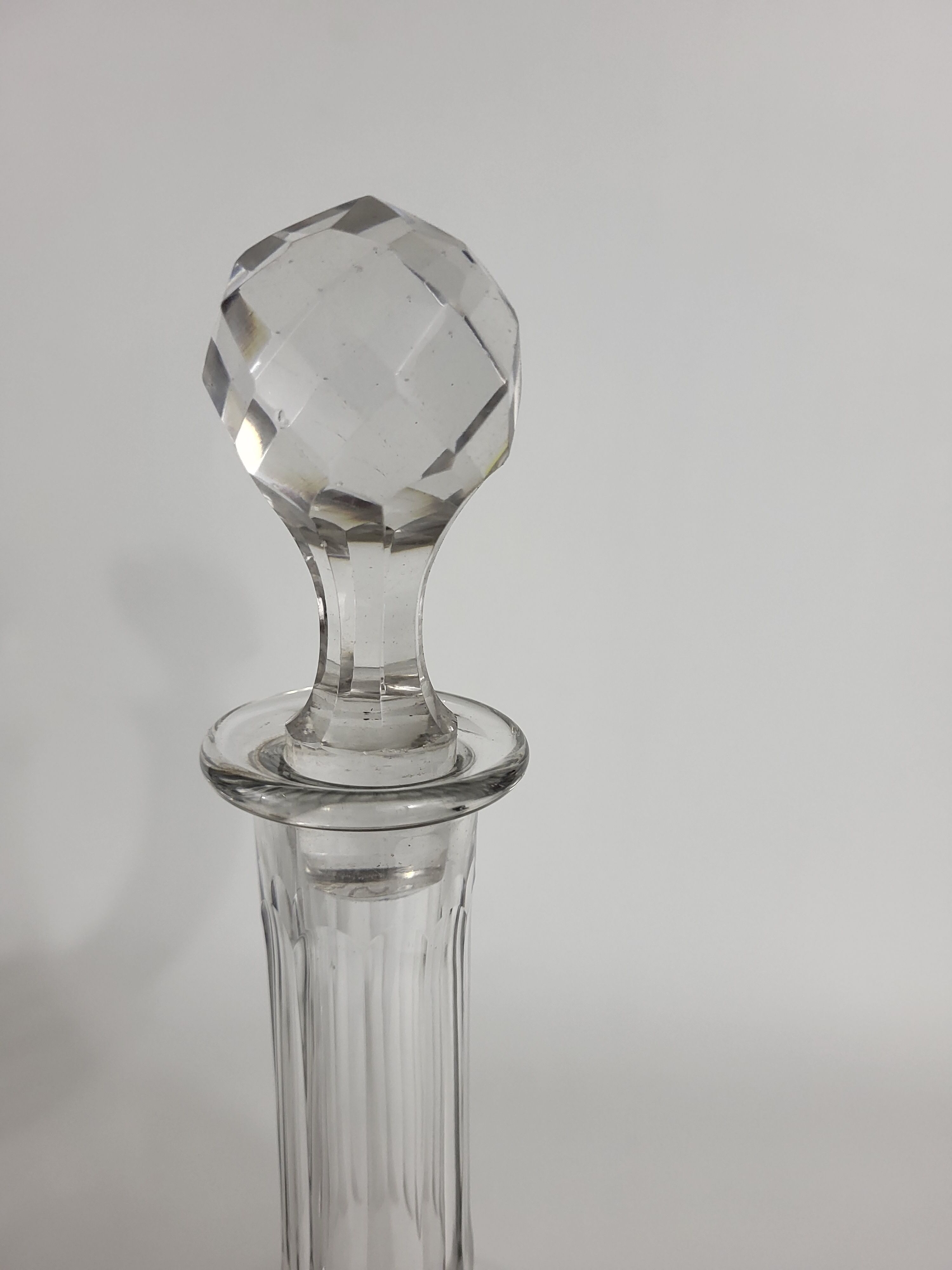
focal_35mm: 26
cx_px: 476
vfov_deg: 67.3
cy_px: 635
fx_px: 953
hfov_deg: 53.1
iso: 160
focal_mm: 5.4
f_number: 1.8
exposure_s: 1/100
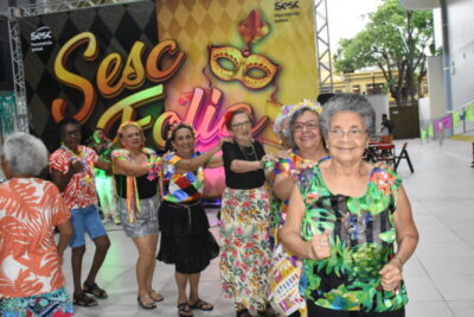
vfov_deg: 36.9
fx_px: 474
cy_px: 158
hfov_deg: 53.1
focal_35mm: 36
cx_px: 237
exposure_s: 1/200
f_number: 5.6
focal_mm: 24
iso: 8000
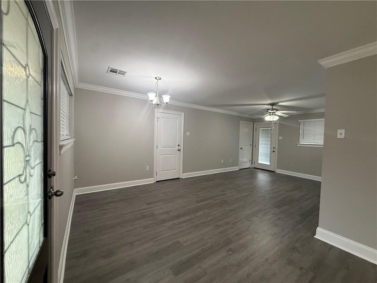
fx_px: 152
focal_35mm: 14
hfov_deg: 102.1
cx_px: 188
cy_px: 142
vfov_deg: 85.7
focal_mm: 2.22
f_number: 2.2
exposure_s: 1/120
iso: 320
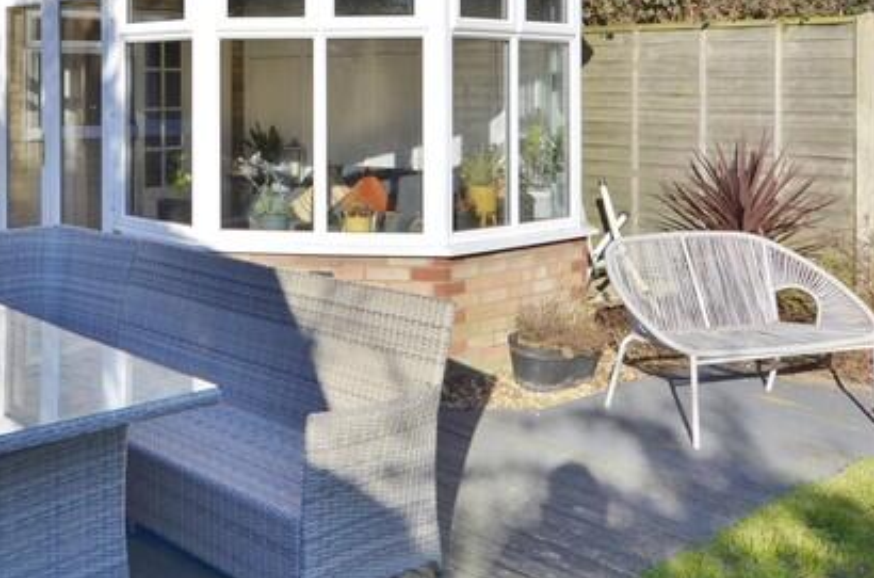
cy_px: 81
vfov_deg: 31.1
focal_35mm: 41
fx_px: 999
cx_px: 198
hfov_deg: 45.3
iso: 160
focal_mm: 11
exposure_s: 1/250
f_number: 8
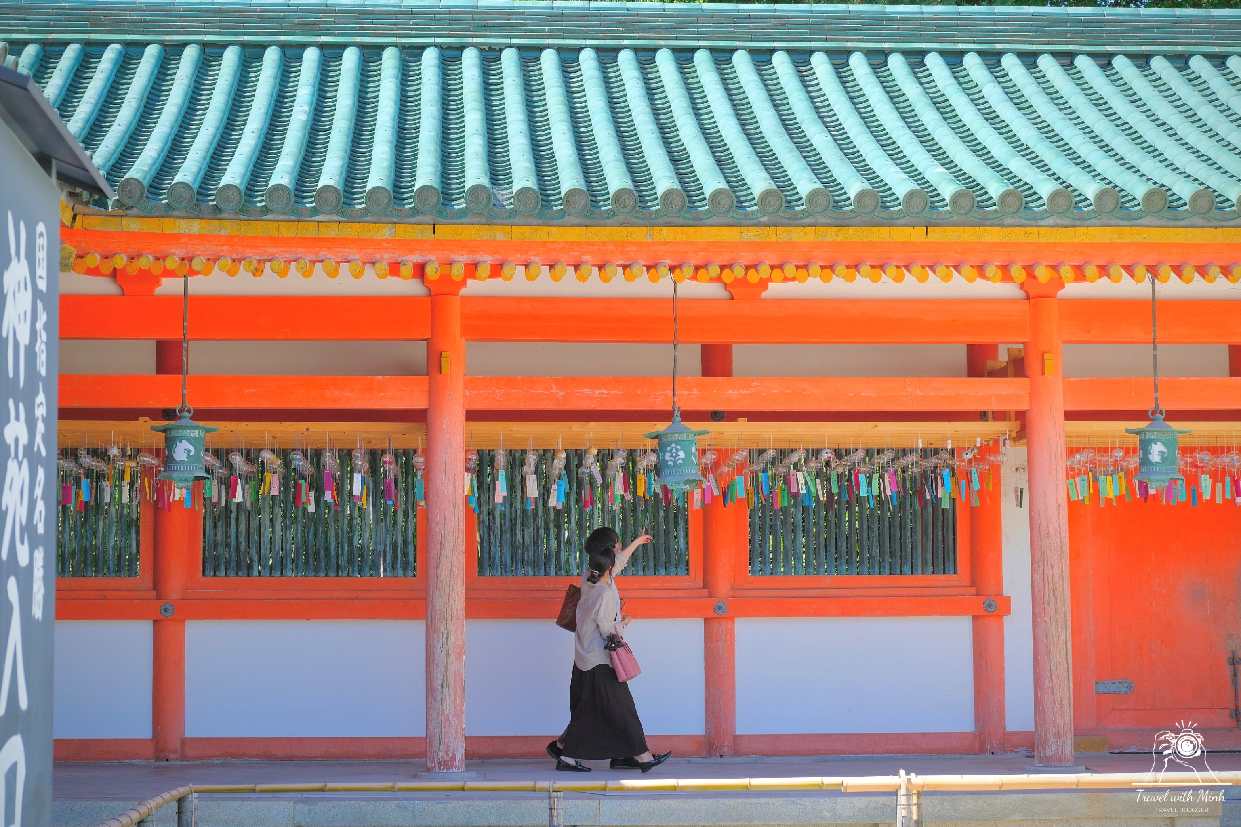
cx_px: 620
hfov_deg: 28.5
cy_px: 414
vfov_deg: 19.2
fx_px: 2447
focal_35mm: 71
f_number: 5.6
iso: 800
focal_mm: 47.6
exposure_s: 1/450
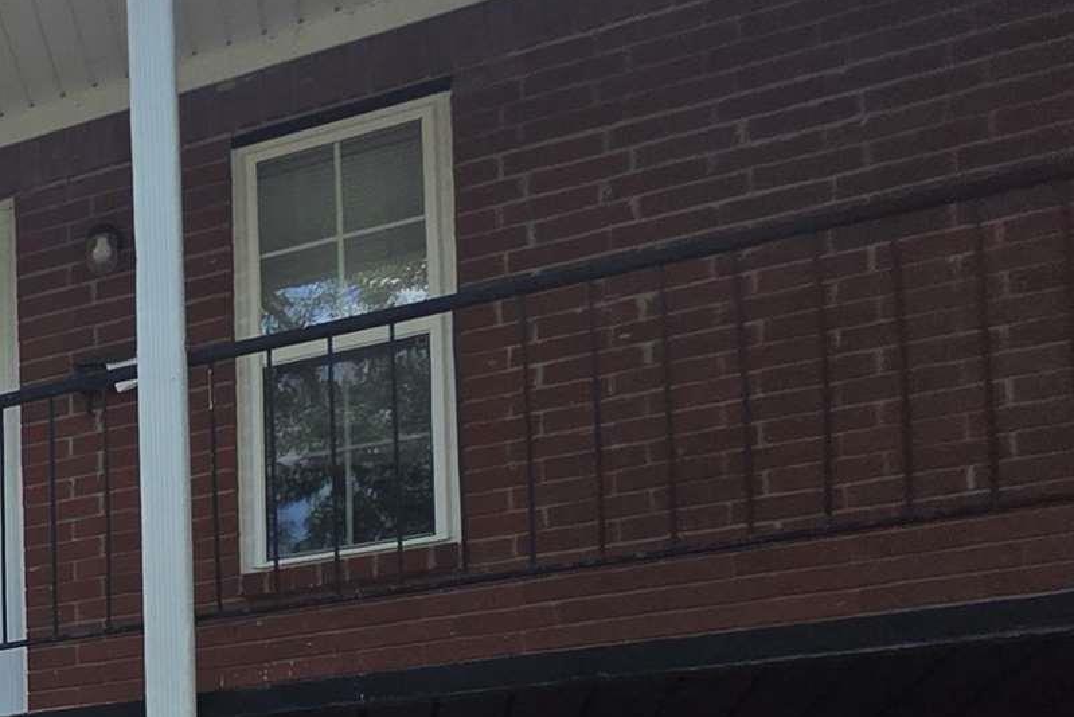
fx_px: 1552
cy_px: 1004
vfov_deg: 22.4
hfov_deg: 23.4
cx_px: -776
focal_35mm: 52
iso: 40
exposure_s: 1/1030
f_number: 1.9
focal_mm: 2.2
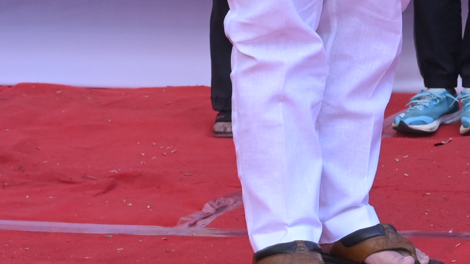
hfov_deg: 10.2
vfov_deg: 6.1
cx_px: 938
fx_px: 2430
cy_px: -236
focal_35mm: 195
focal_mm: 37
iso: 1000
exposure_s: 1/160
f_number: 7.1
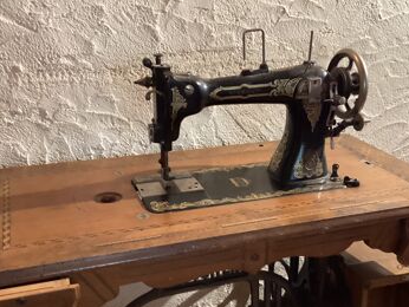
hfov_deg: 43.8
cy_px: 203
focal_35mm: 43
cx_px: 226
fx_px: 508
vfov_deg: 33.4
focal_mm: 3.3
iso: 500
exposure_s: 1/25
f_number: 2.4
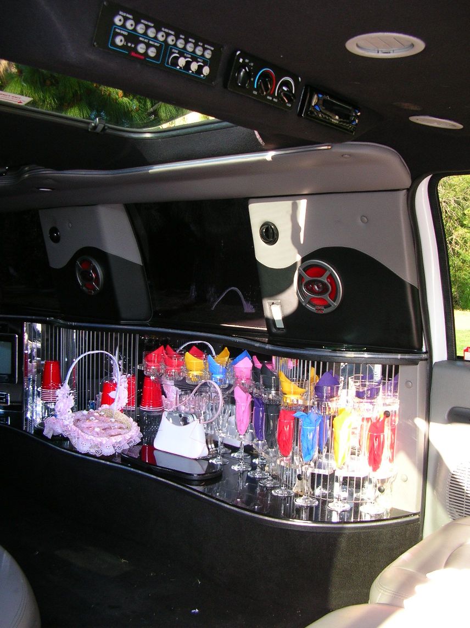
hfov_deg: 40.6
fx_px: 635
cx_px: 235
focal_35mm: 35
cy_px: 314
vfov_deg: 52.7
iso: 50
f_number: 2.8
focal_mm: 5.8
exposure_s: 1/30
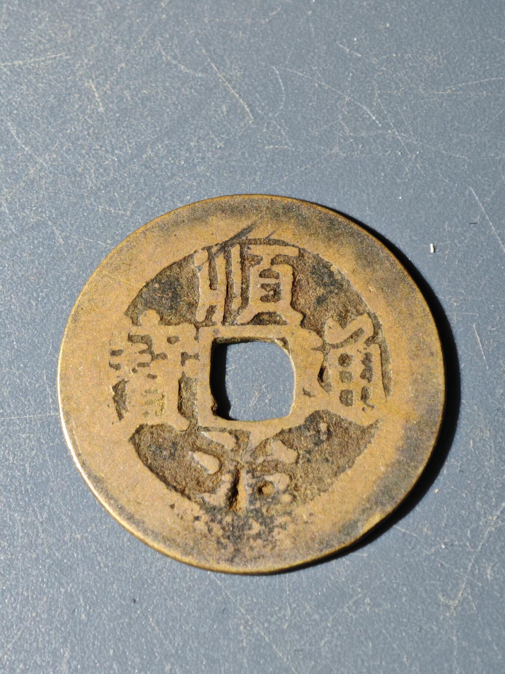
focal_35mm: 101
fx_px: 1965
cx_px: 252
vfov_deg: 19.4
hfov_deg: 14.6
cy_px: 337
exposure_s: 1/100
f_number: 2
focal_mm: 9
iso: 250
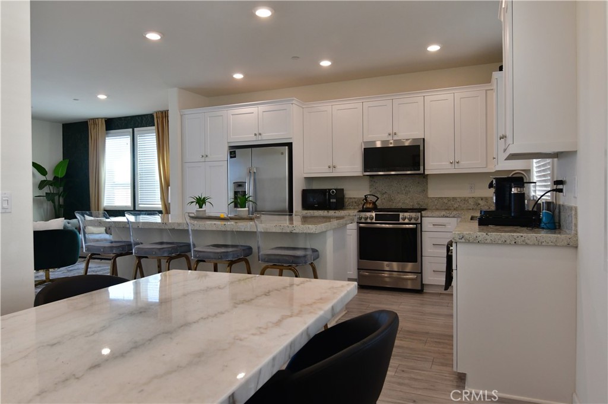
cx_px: 304
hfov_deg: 73.8
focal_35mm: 24
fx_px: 405
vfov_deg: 53.1
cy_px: 202
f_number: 9
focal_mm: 16
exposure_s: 1/100
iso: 1000
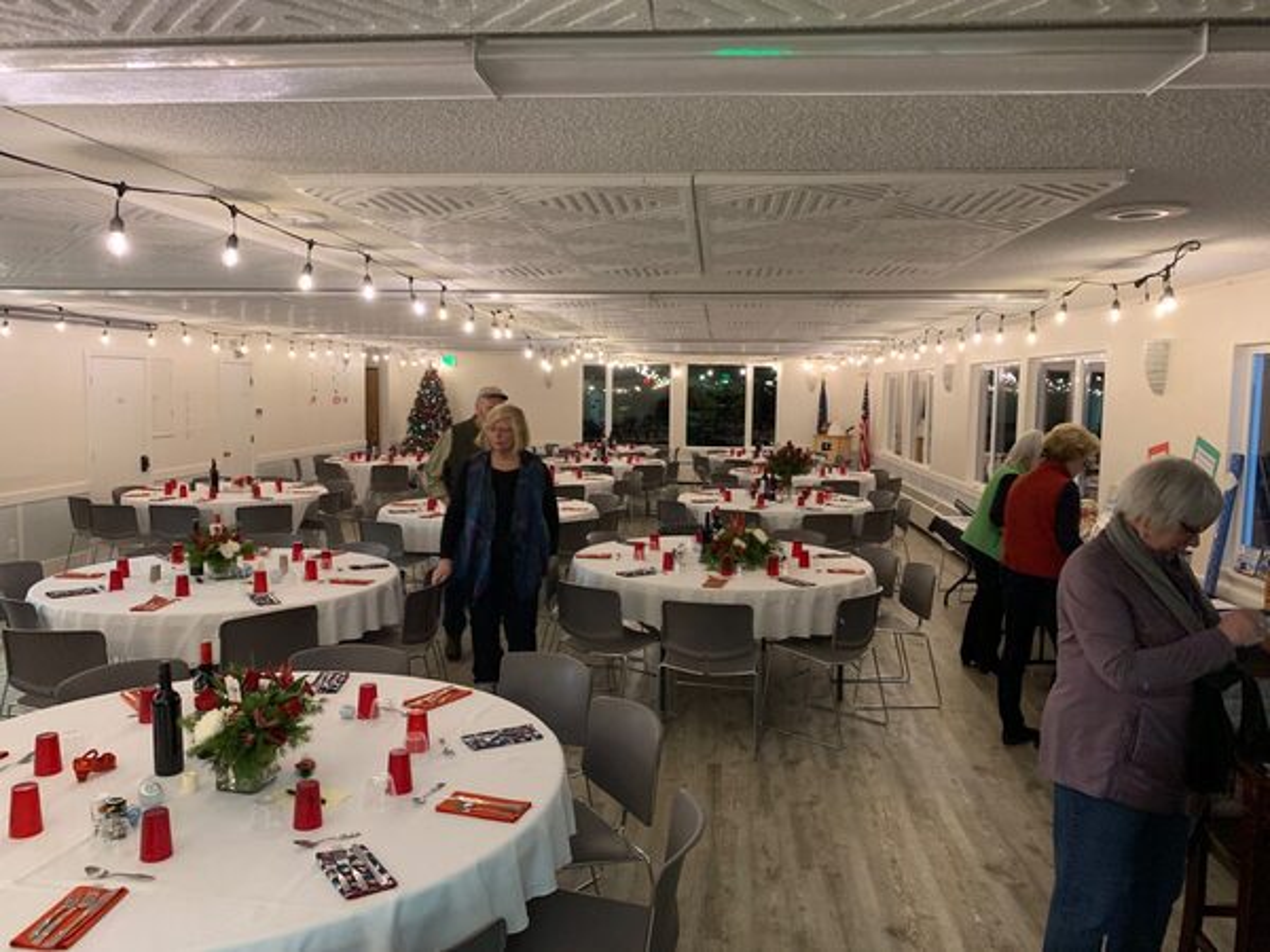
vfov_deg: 53.1
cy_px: 476
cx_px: 635
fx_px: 954
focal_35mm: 26
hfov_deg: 67.3
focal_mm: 4.25
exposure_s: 1/40
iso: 400
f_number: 1.8
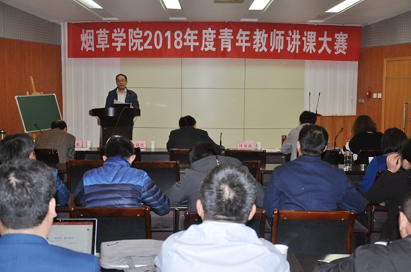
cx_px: 206
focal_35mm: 51
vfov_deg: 26.4
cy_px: 136
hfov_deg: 38.9
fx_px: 581
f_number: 4.2
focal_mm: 34
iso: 800
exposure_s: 1/60
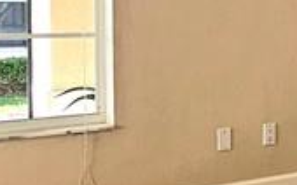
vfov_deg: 15.6
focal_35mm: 83
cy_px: 38
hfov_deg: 20.9
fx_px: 671
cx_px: 456
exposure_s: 1/120
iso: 50
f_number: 2.2
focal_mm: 2.2
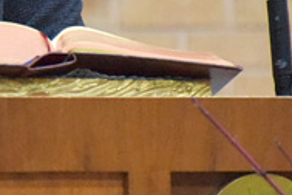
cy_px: -60
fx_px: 12863
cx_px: -82
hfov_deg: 1.3
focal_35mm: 1586
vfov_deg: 0.9
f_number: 5.6
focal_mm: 300
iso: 11400
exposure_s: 1/200
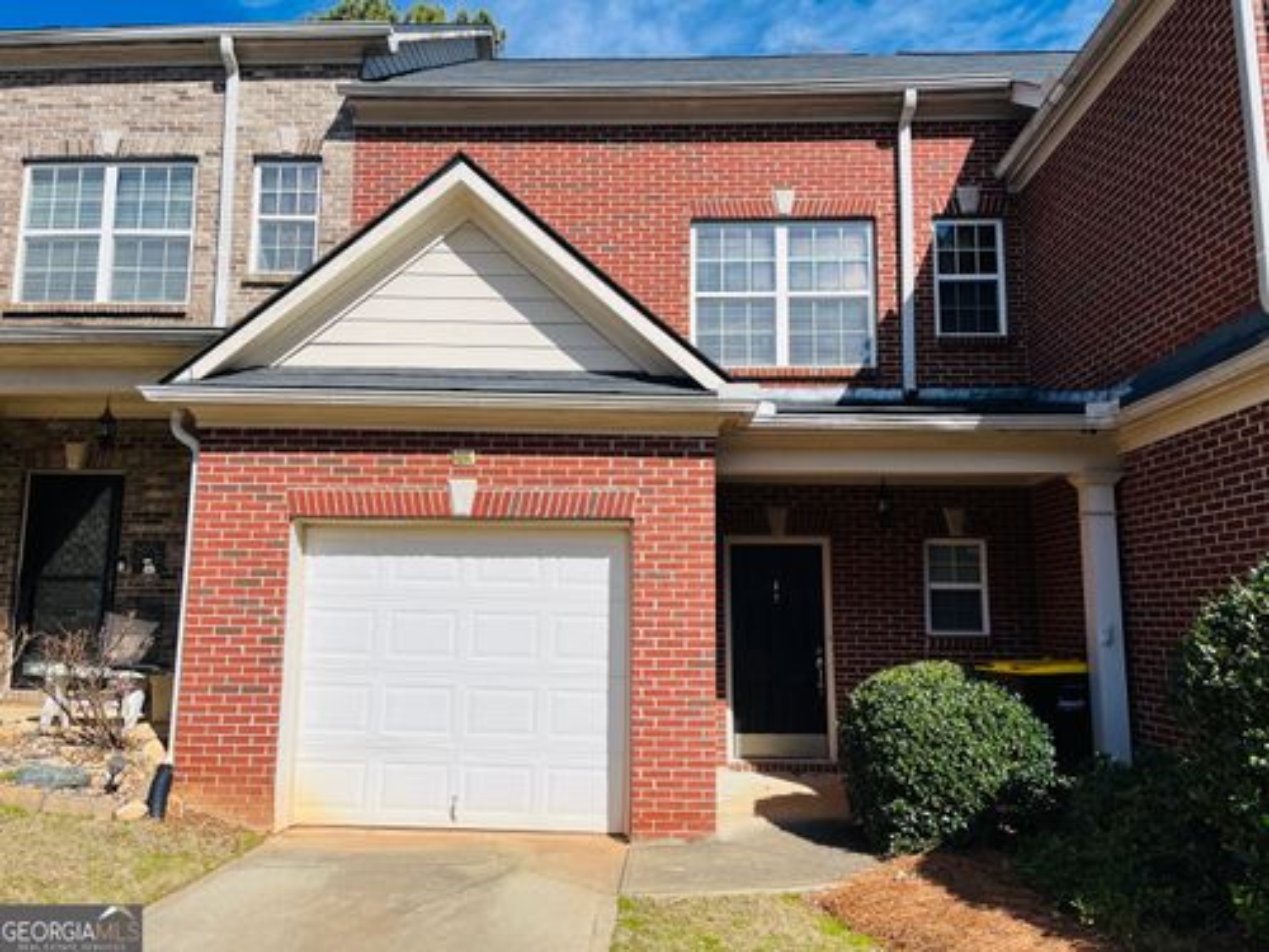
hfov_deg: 67.3
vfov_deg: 53.1
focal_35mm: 26
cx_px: 634
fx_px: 953
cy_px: 476
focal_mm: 5.1
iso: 50
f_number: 1.6
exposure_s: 1/5319
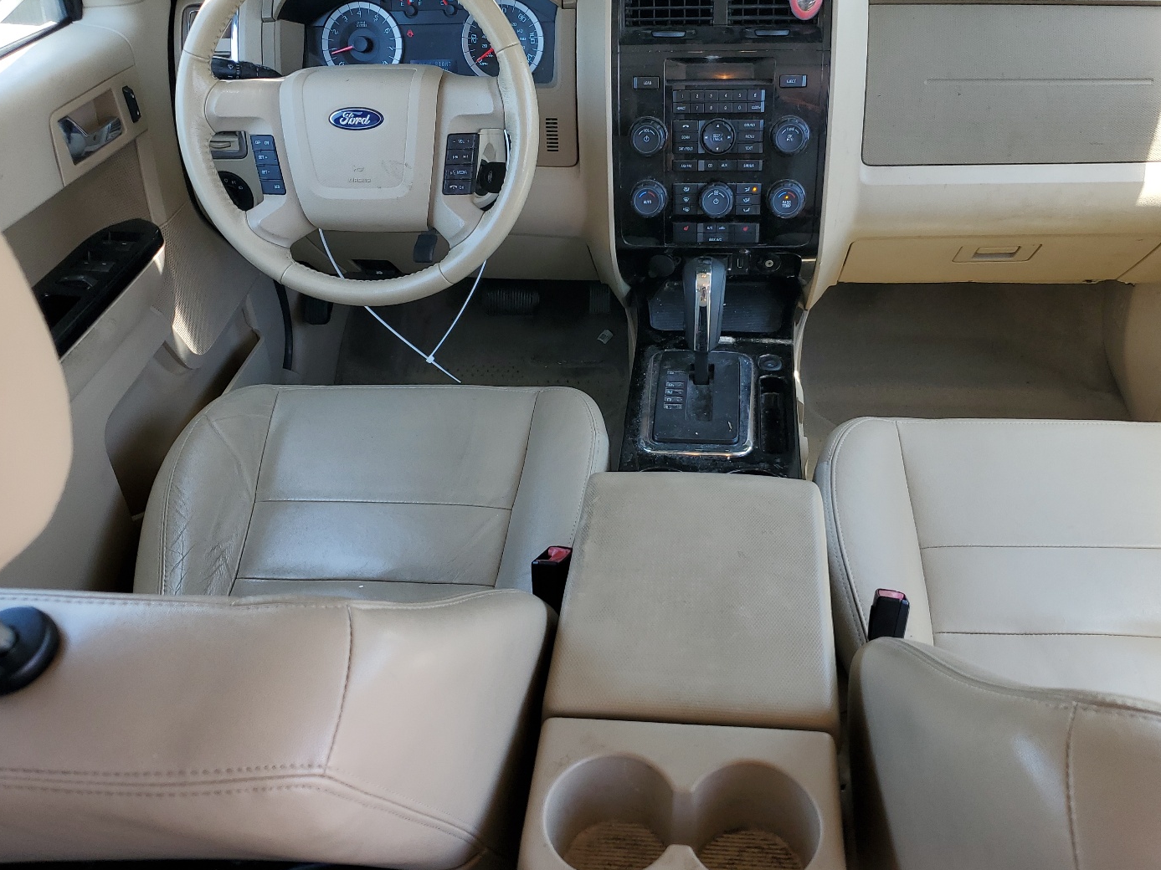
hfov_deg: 59.8
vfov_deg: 46.7
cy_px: 400
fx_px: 1006
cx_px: 645
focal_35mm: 30
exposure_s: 1/161
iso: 50
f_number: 1.5
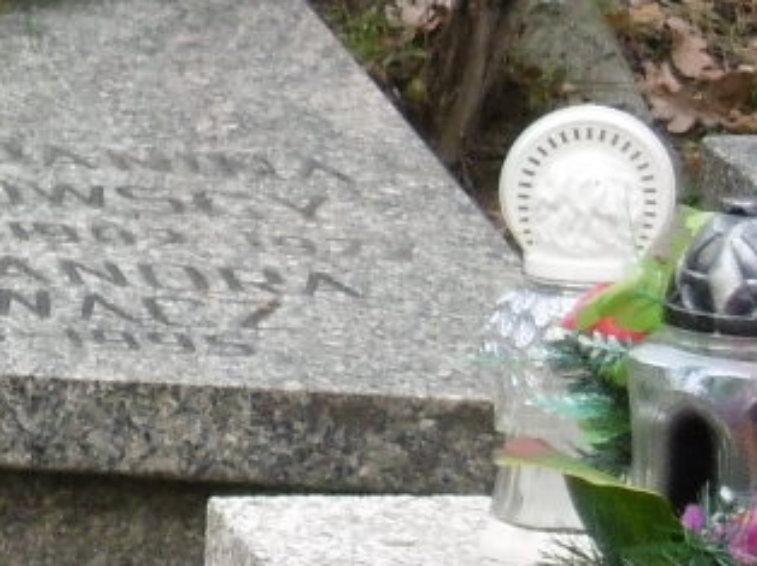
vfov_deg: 3.9
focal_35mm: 385
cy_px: 14
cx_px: -986
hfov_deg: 5.0
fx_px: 8413
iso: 100
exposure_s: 1/100
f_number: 4.2
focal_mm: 10.5
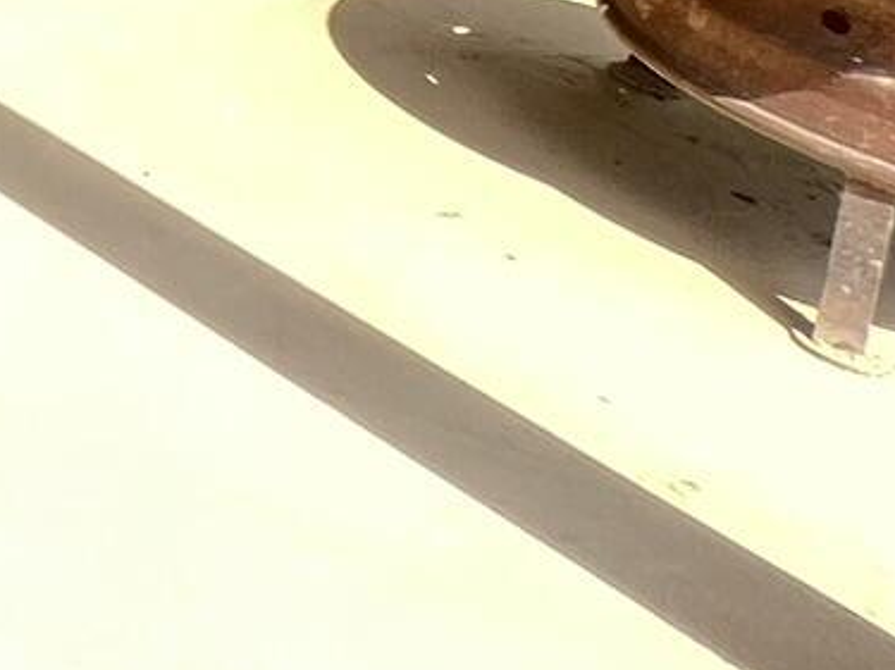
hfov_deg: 15.6
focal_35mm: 71
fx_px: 1835
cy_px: -866
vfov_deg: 14.7
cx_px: -1198
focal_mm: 1.57
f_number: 1.8
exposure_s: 1/99
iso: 32
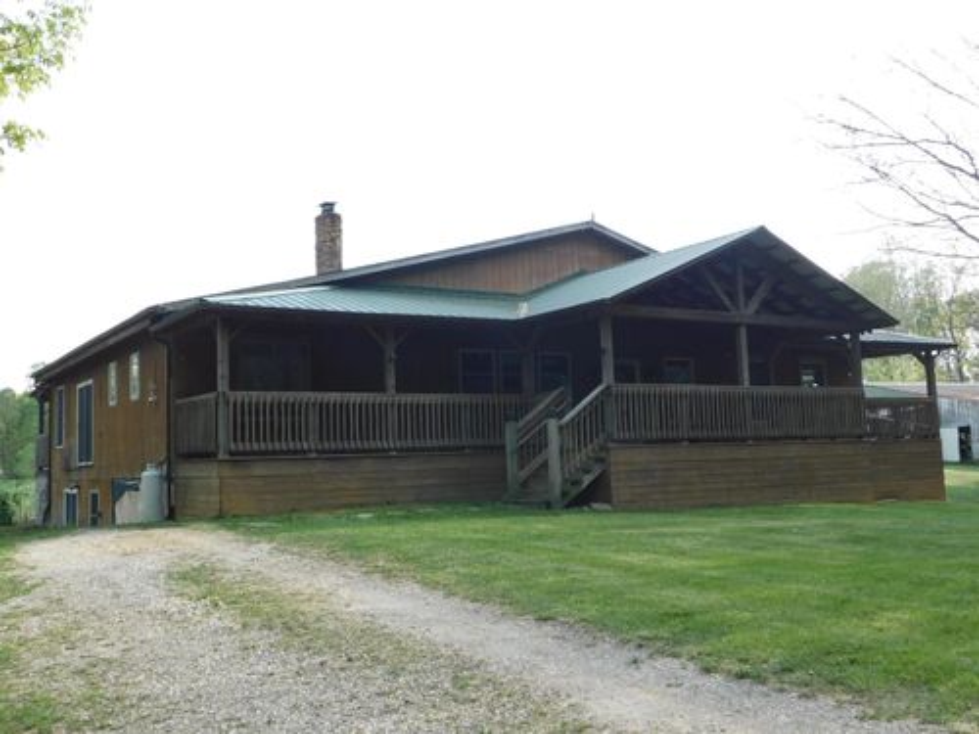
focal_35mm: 36
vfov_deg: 39.7
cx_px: 490
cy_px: 367
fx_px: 1018
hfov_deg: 51.4
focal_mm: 6.3
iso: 125
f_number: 3.5
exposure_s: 1/200
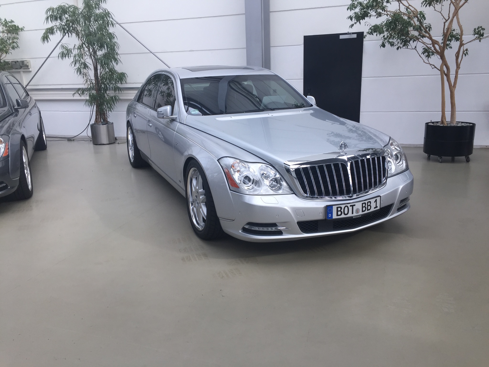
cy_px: 184
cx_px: 244
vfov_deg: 48.2
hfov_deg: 61.7
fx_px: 410
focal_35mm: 29
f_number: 2.2
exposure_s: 1/229
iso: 32
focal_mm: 4.15
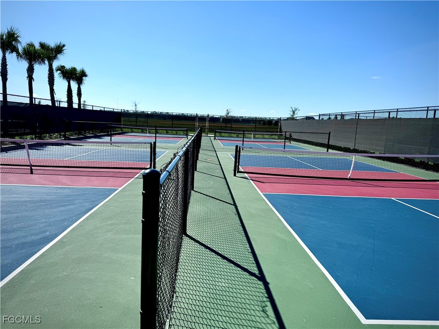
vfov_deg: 56.8
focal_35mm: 24
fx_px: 304
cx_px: 220
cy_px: 164
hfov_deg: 71.6
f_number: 1.78
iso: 80
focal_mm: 6.76
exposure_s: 1/8130
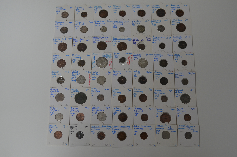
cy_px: 78
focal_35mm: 42
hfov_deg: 46.5
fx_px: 276
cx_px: 118
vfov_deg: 31.8
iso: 400
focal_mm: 28
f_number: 5.6
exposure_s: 1/125
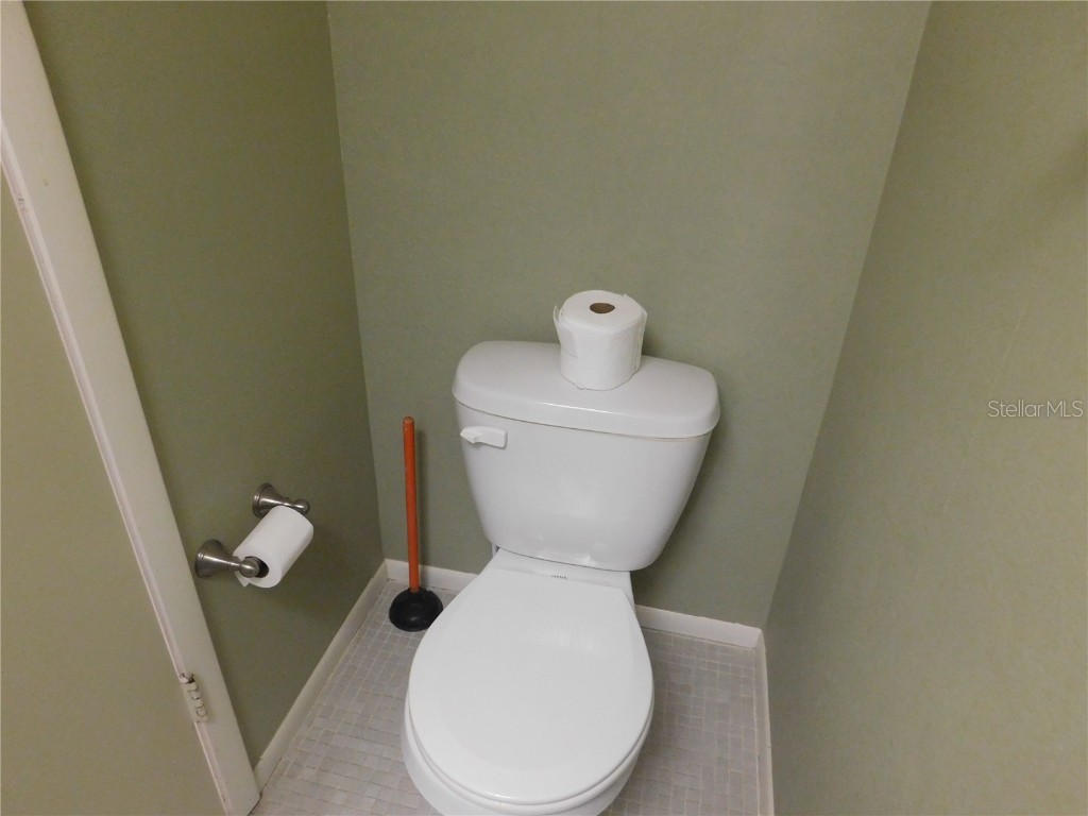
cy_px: 408
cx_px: 544
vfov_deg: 58.9
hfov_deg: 73.9
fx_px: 723
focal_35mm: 23
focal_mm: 4
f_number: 3
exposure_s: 1/25
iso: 400
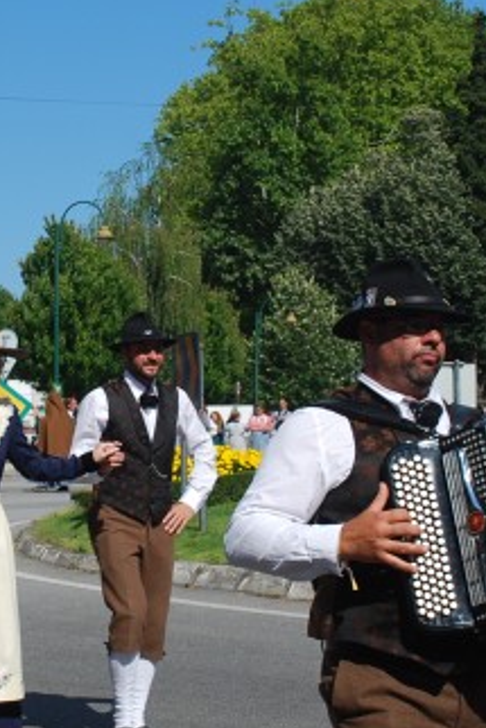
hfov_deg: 12.6
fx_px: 2189
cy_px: 329
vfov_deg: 18.9
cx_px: 63
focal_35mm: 108
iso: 100
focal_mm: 29
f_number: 8
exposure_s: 1/250
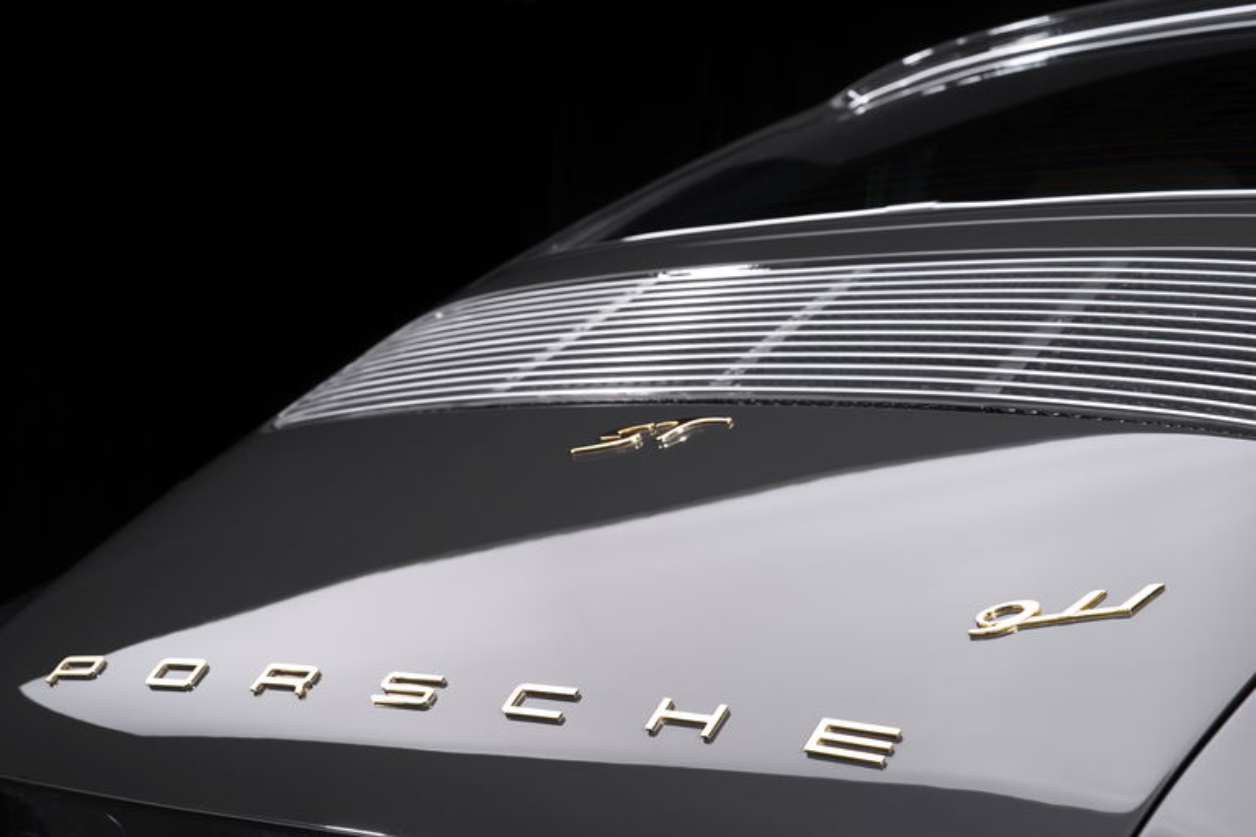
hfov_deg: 28.8
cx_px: 628
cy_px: 418
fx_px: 2442
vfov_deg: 19.5
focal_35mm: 70
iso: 50
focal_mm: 70
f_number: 9
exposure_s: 1/125
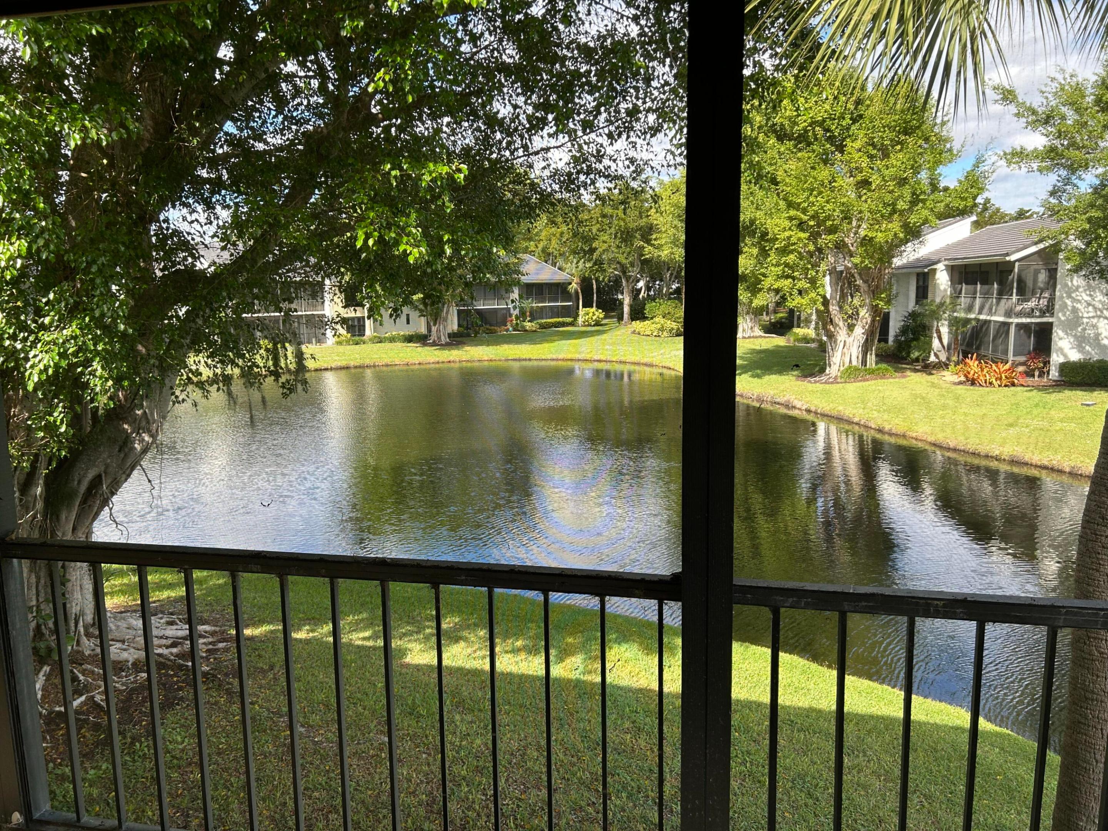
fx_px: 832
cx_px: 554
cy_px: 416
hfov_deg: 67.3
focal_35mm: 26
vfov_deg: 53.1
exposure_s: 1/632
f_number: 1.5
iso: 50
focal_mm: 5.7
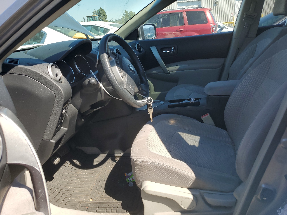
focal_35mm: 26
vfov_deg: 53.1
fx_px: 216
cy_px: 108
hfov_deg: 67.3
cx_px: 144
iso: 50
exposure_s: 1/1250
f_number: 1.5
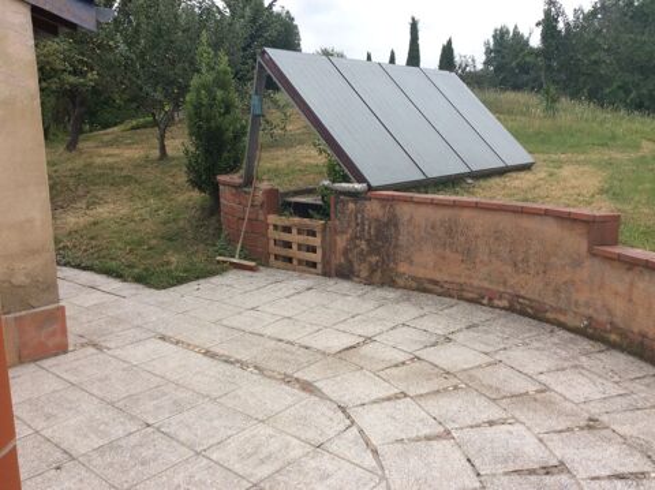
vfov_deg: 44.1
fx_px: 605
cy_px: 245
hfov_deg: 56.9
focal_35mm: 32
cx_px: 328
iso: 32
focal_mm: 3.3
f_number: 2.4
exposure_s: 1/805
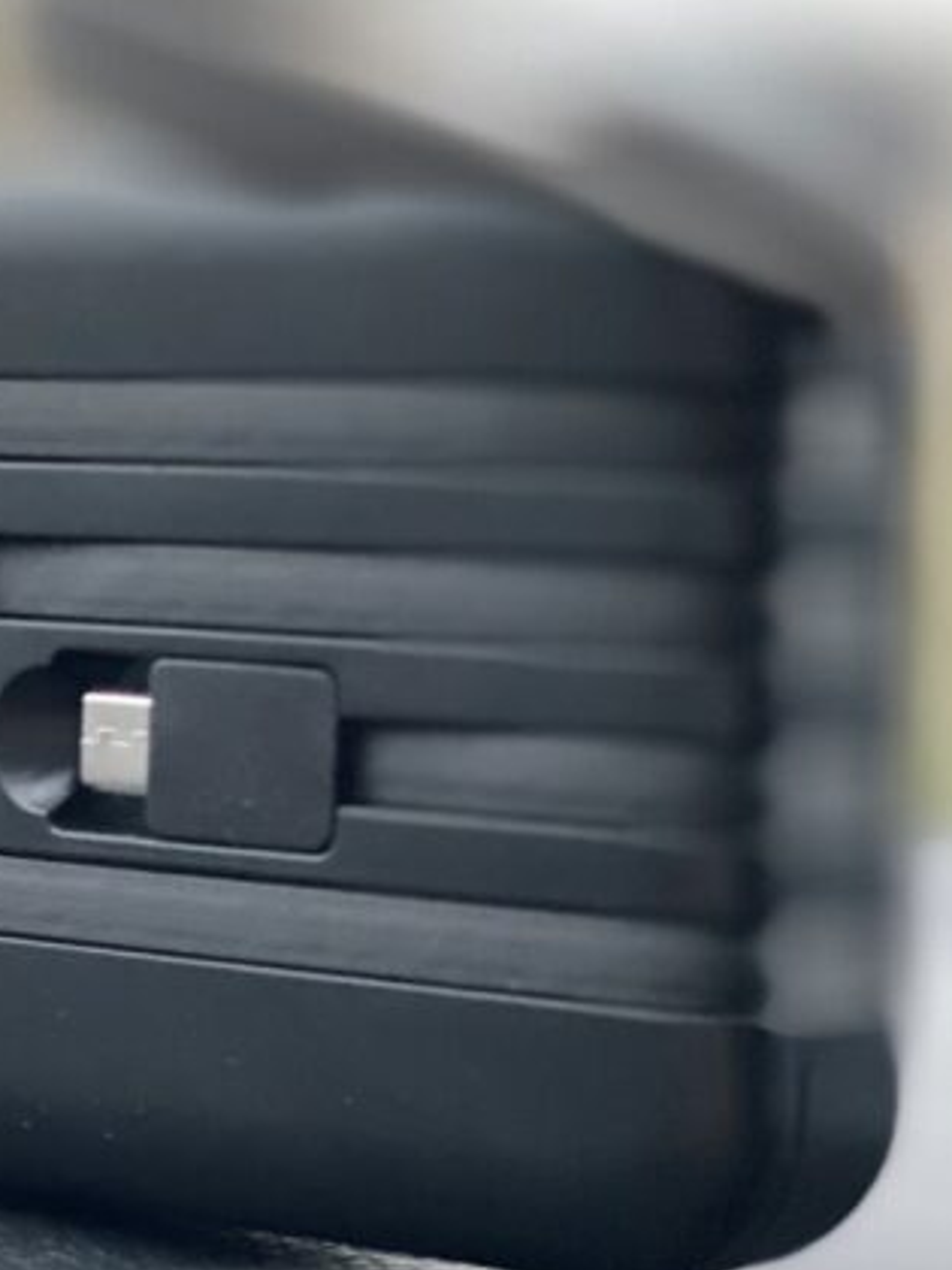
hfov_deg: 12.8
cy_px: 541
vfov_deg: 17.3
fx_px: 4180
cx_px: 6
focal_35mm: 114
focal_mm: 6
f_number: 2
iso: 800
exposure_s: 1/14
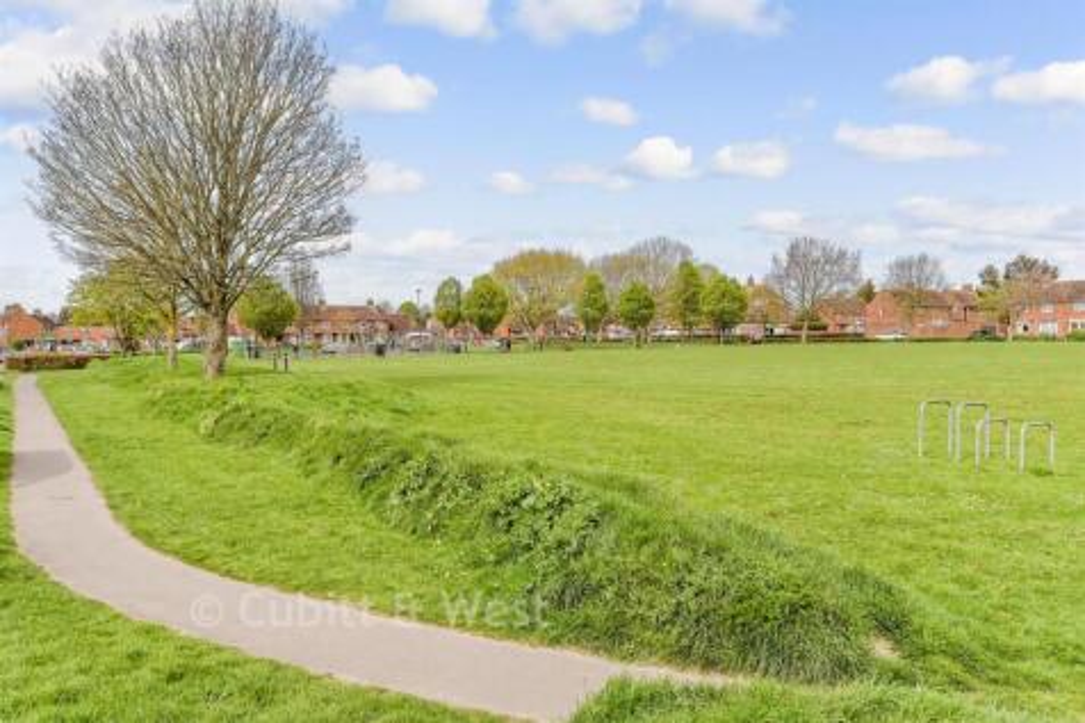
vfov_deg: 43.6
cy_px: 362
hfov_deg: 61.9
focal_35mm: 30
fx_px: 904
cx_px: 542
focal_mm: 20
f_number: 8
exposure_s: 1/500
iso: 200
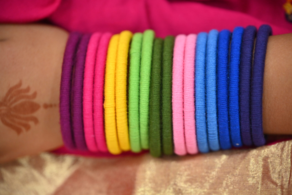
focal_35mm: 120
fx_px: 973
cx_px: 146
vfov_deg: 11.4
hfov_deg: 17.1
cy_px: 98
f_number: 4
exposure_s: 1/100
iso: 2500
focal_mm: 120
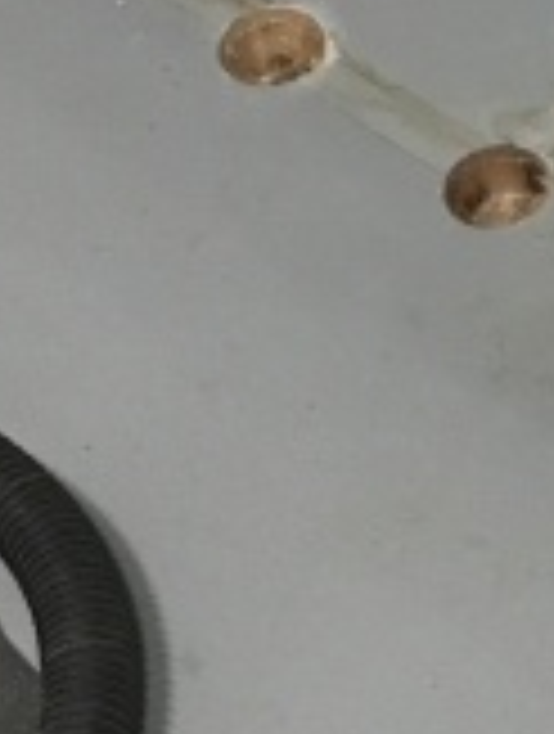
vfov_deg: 13.8
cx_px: 1140
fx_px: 3018
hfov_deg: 9.7
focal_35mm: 142
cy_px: 549
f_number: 2.2
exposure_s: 1/20
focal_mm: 4.15
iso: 200
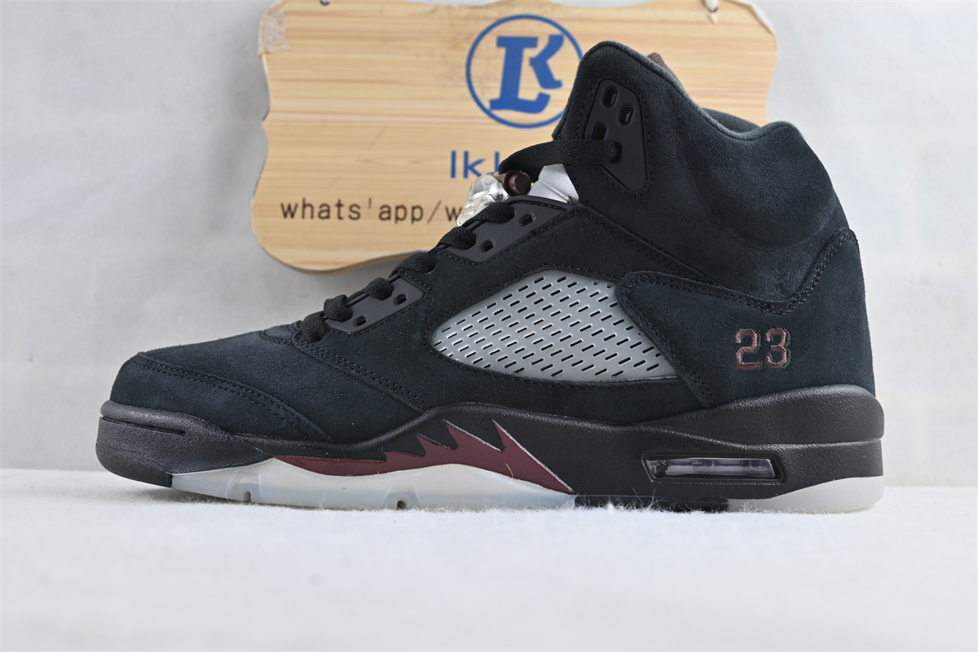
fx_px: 1121
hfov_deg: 47.2
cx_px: 489
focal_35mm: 41
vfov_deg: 32.4
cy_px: 326
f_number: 4.5
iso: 180
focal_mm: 27.5
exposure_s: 1/50
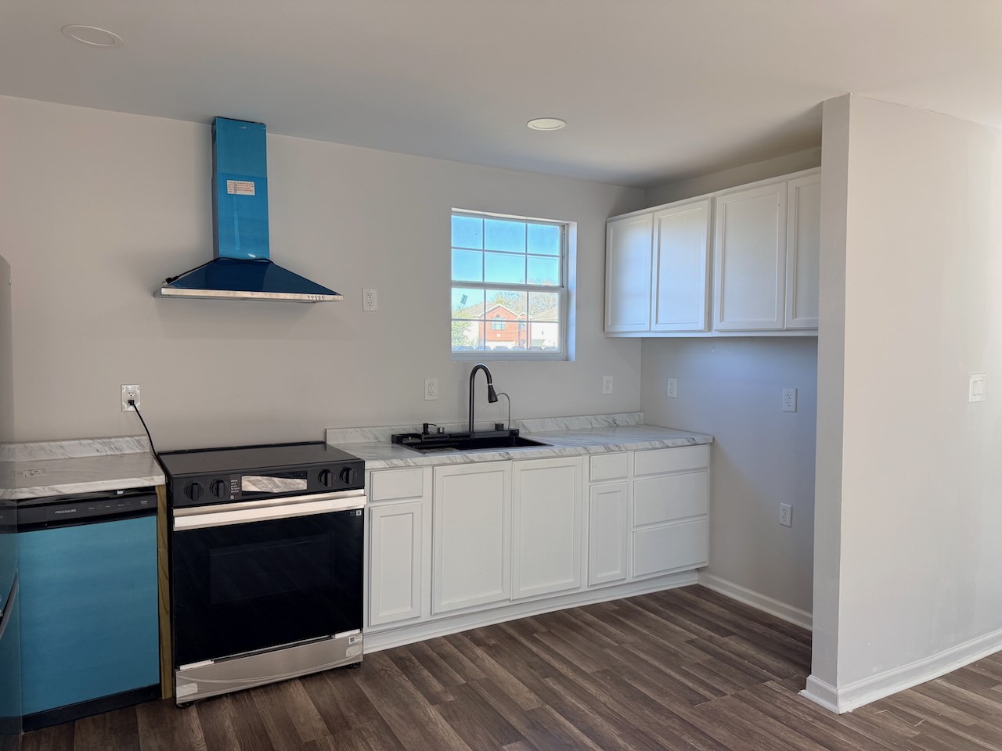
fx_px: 695
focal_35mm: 24
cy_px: 376
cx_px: 501
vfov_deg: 56.8
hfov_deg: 71.6
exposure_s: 1/230
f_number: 1.78
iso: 125
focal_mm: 6.76
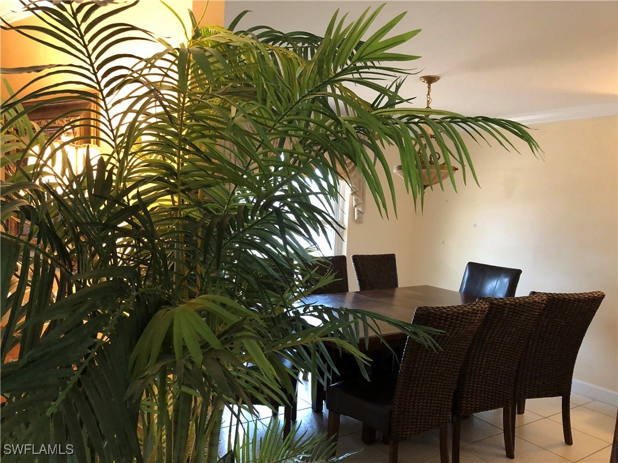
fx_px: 500
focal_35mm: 28
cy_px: 232
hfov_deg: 63.4
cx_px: 309
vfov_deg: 49.7
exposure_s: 1/15
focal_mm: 4
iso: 100
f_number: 1.8
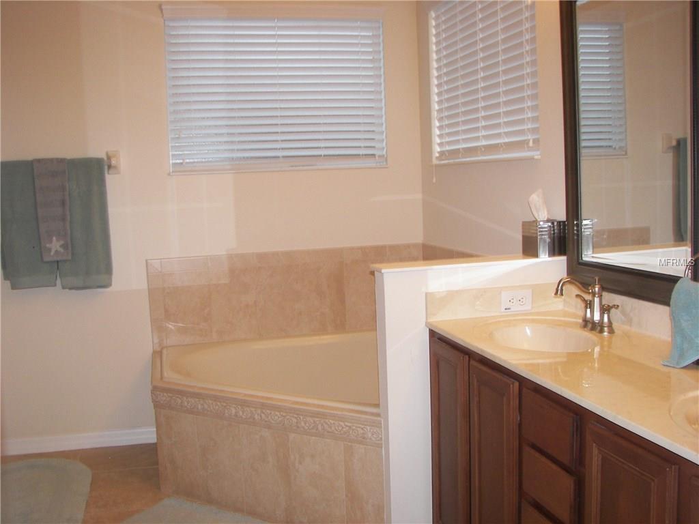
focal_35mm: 36
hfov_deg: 51.4
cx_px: 350
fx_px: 727
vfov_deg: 39.7
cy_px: 262
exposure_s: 1/30
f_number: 2.8
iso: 100
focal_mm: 6
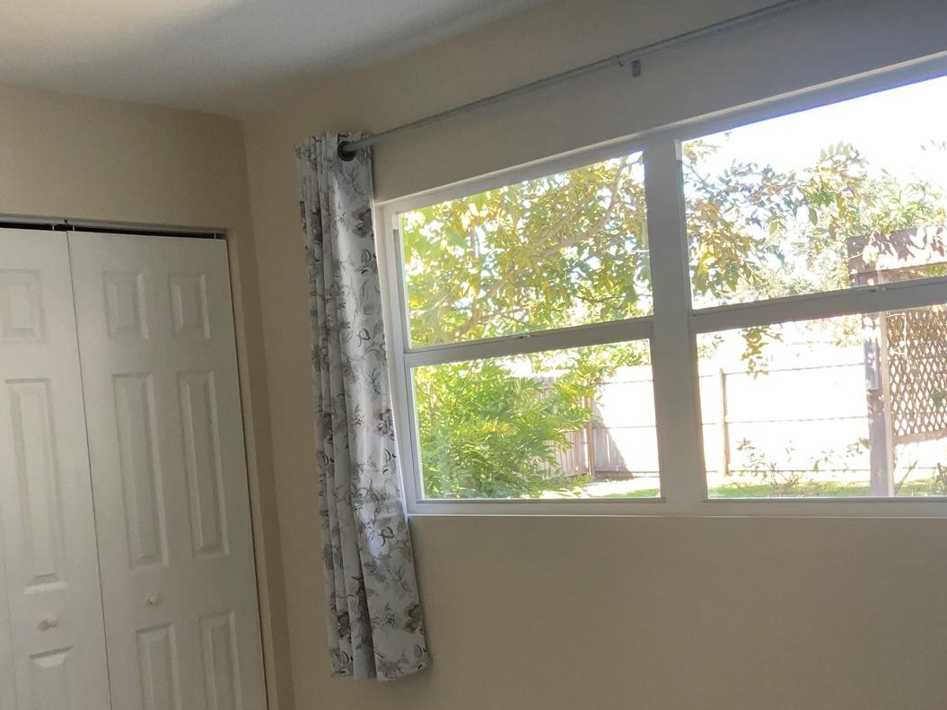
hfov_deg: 42.4
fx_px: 1204
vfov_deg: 32.6
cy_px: 481
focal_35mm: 44
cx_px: 317
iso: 50
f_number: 1.8
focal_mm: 3
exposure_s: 1/122
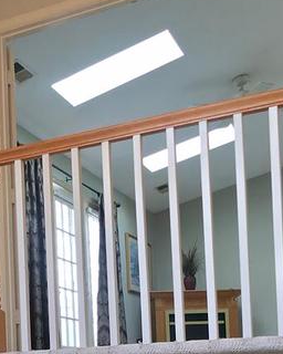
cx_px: 46
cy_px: 373
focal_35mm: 61
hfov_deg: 24.5
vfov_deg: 28.6
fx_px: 639
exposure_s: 1/60
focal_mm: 2.2
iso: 125
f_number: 1.9
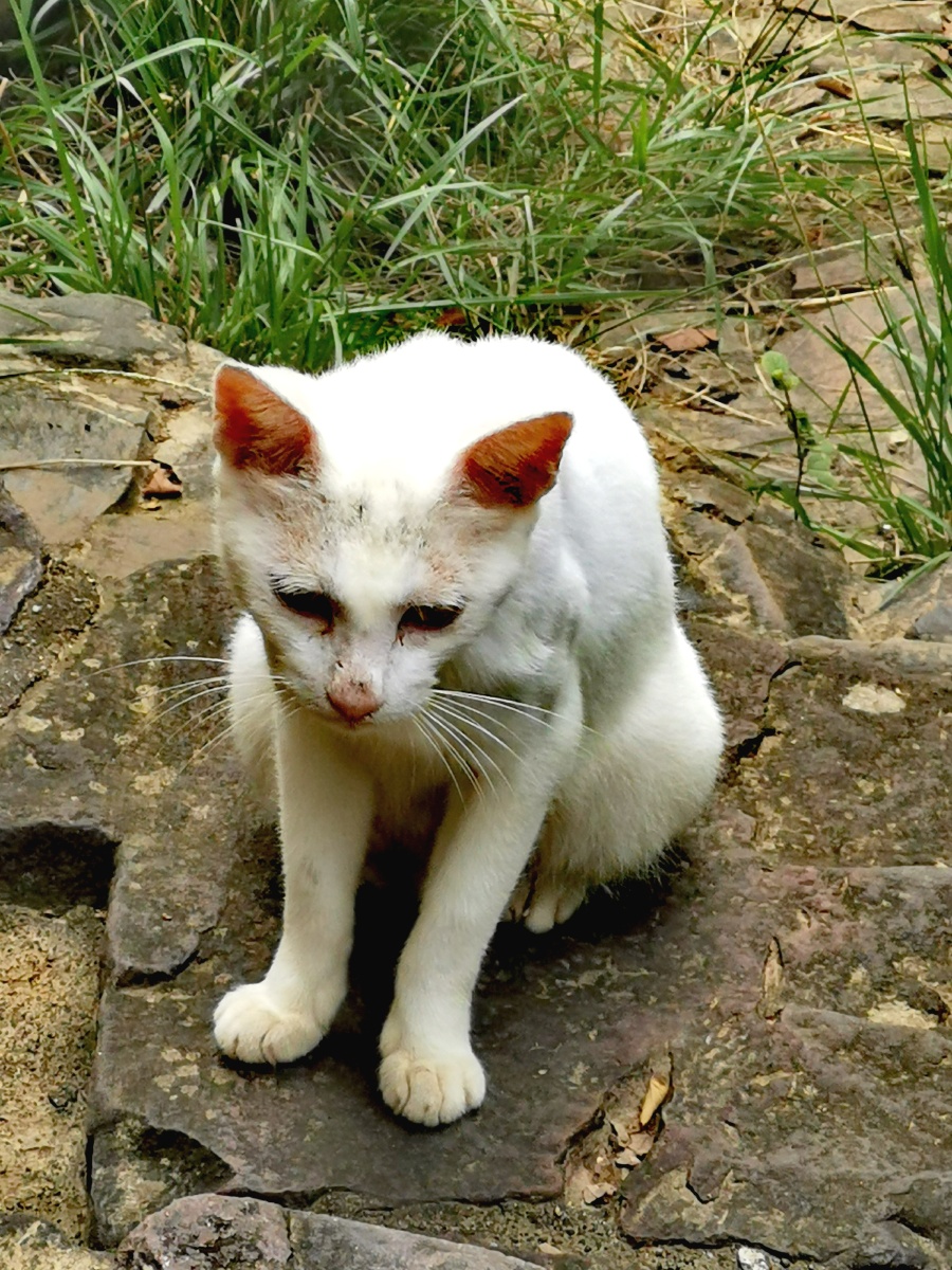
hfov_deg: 7.9
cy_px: 635
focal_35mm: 189
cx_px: 476
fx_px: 6930
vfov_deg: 10.5
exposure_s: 1/184
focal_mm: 7.48
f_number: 2.4
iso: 50
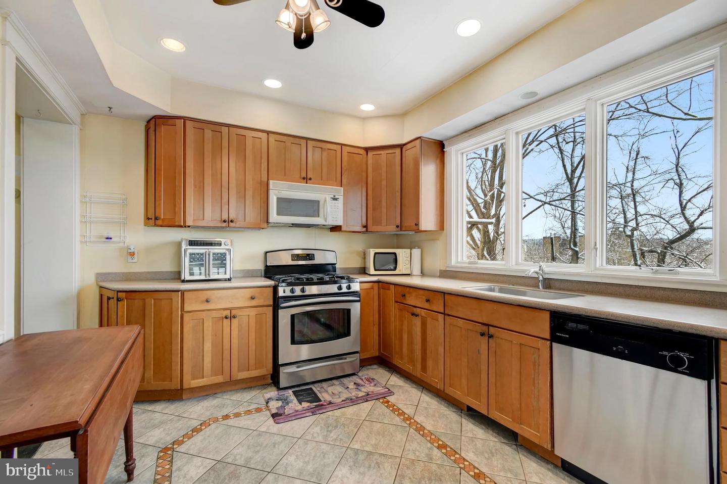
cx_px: 364
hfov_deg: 100.4
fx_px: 303
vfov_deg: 77.2
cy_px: 242
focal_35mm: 15
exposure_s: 1/40
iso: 200
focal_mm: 10
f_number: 9
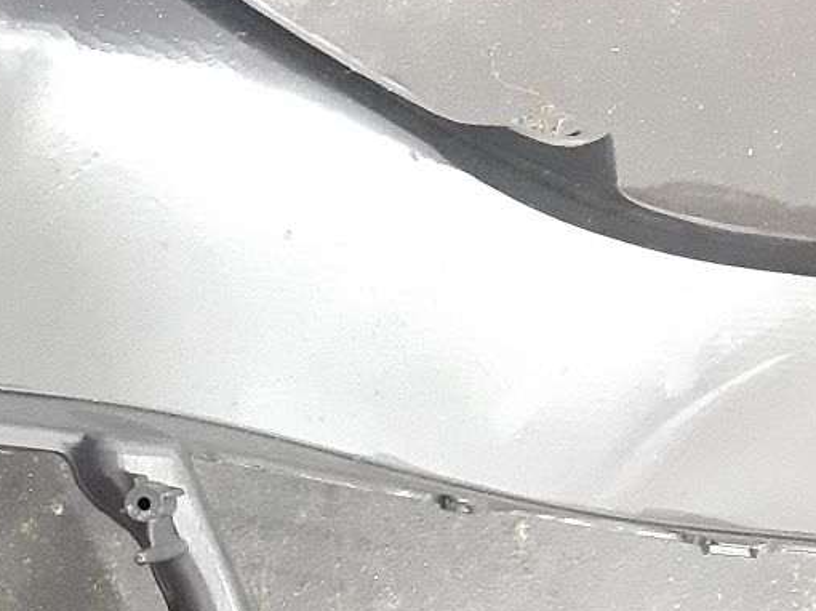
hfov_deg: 19.7
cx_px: -303
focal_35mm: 90
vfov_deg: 16.2
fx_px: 2121
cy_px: 537
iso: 1000
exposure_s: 1/20
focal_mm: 3.93
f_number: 1.7
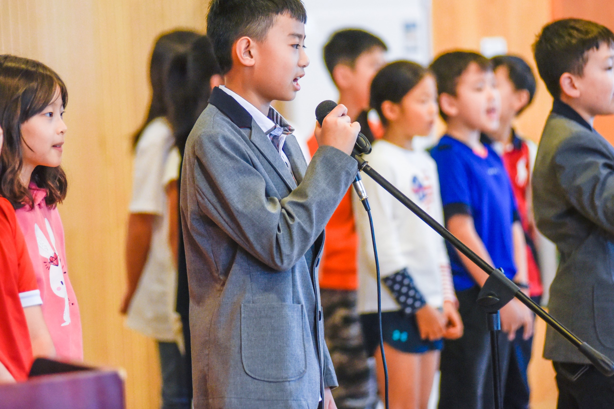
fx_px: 2797
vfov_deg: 8.4
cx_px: 296
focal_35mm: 164
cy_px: 162
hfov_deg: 12.5
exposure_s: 1/250
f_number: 2.8
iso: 2500
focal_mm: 135
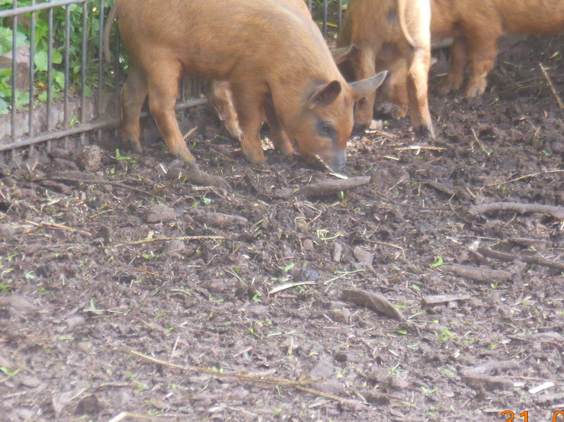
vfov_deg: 3.7
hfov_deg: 4.9
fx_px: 6564
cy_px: 146
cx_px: 358
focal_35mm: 403
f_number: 5.8
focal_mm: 45
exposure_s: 1/30
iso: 200
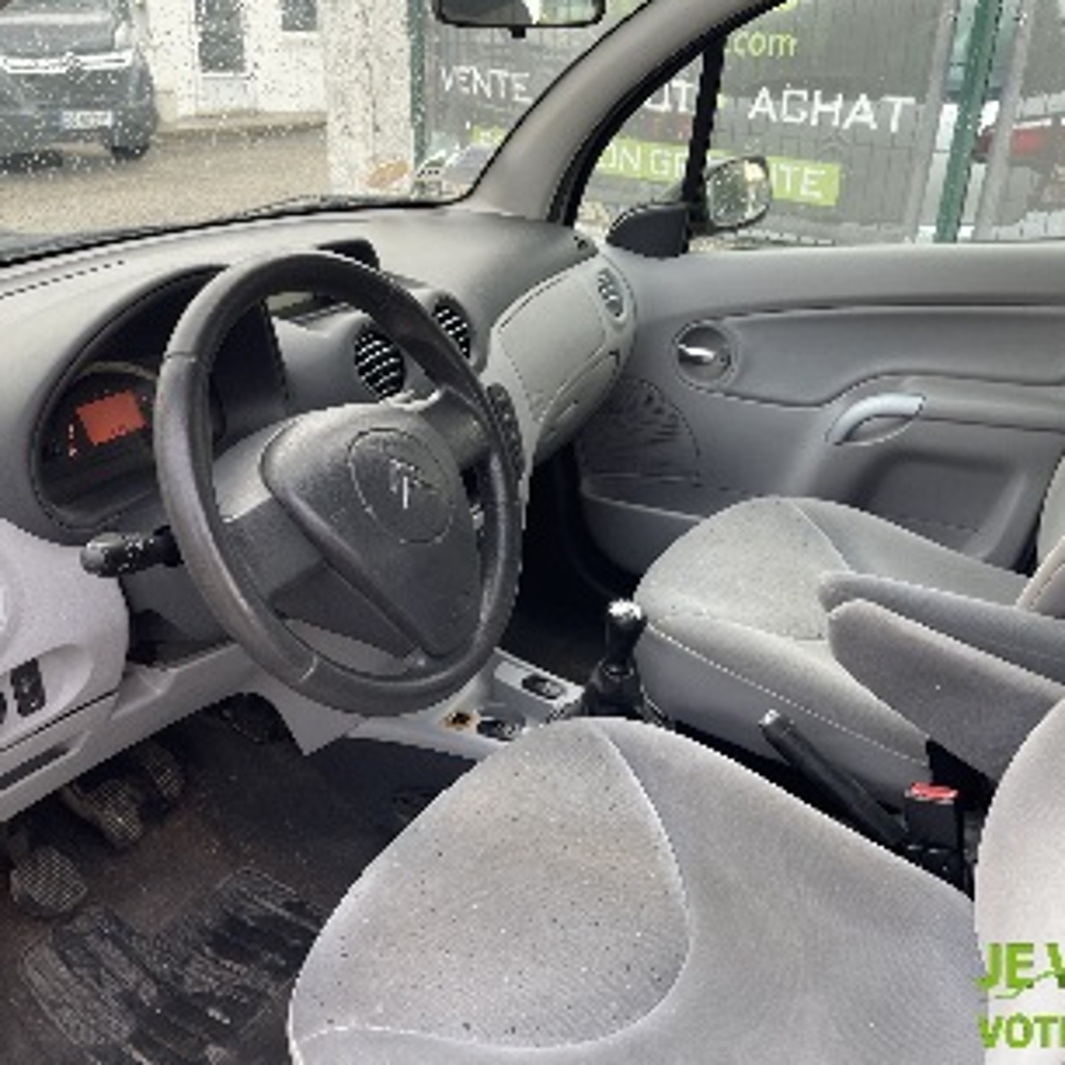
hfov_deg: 54.0
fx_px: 1044
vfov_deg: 54.0
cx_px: 522
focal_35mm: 30
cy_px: 532
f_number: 1.6
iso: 80
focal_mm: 5.1
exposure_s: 1/121
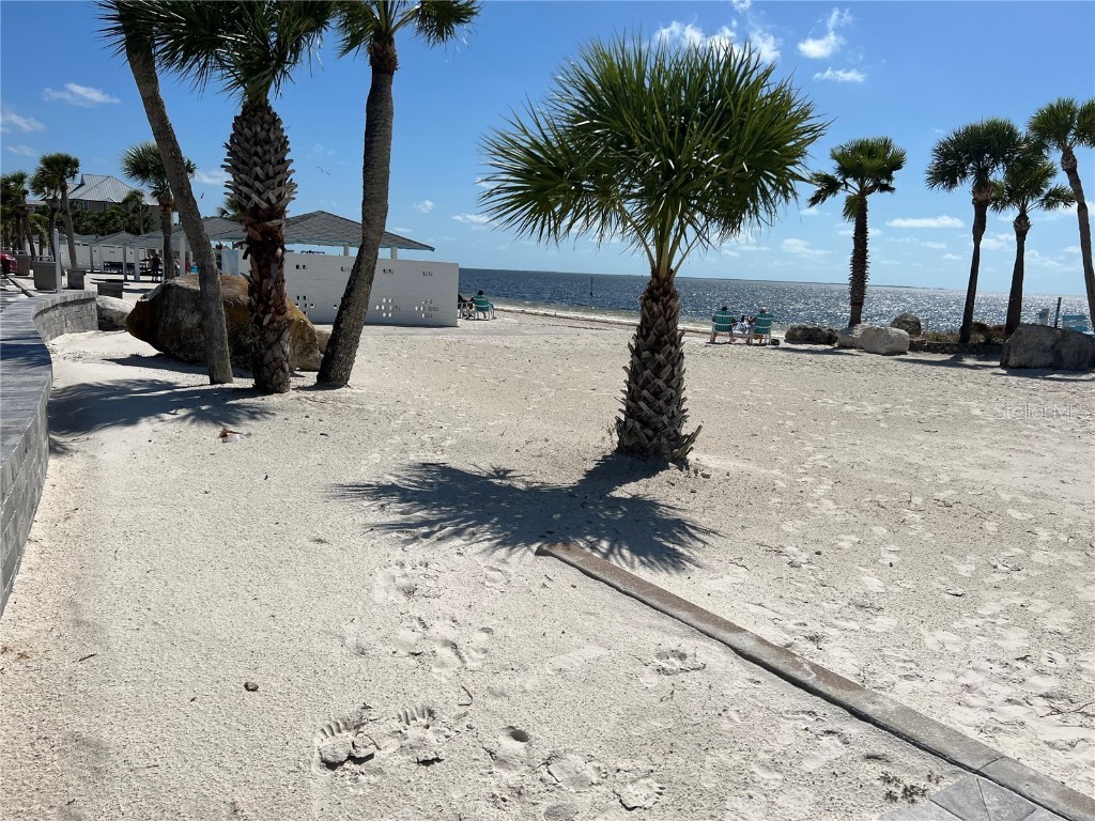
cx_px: 548
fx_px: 822
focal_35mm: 26
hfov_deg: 67.3
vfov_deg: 53.1
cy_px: 410
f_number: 1.5
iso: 50
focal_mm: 5.7
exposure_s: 1/12658
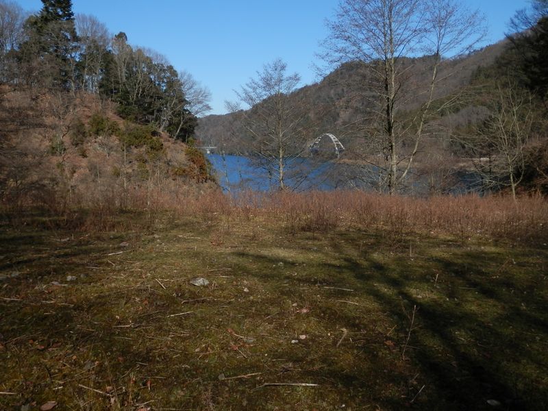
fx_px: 522
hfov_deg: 55.4
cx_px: 274
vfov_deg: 42.9
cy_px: 206
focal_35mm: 33
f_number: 9.7
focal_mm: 6
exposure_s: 1/125
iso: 80
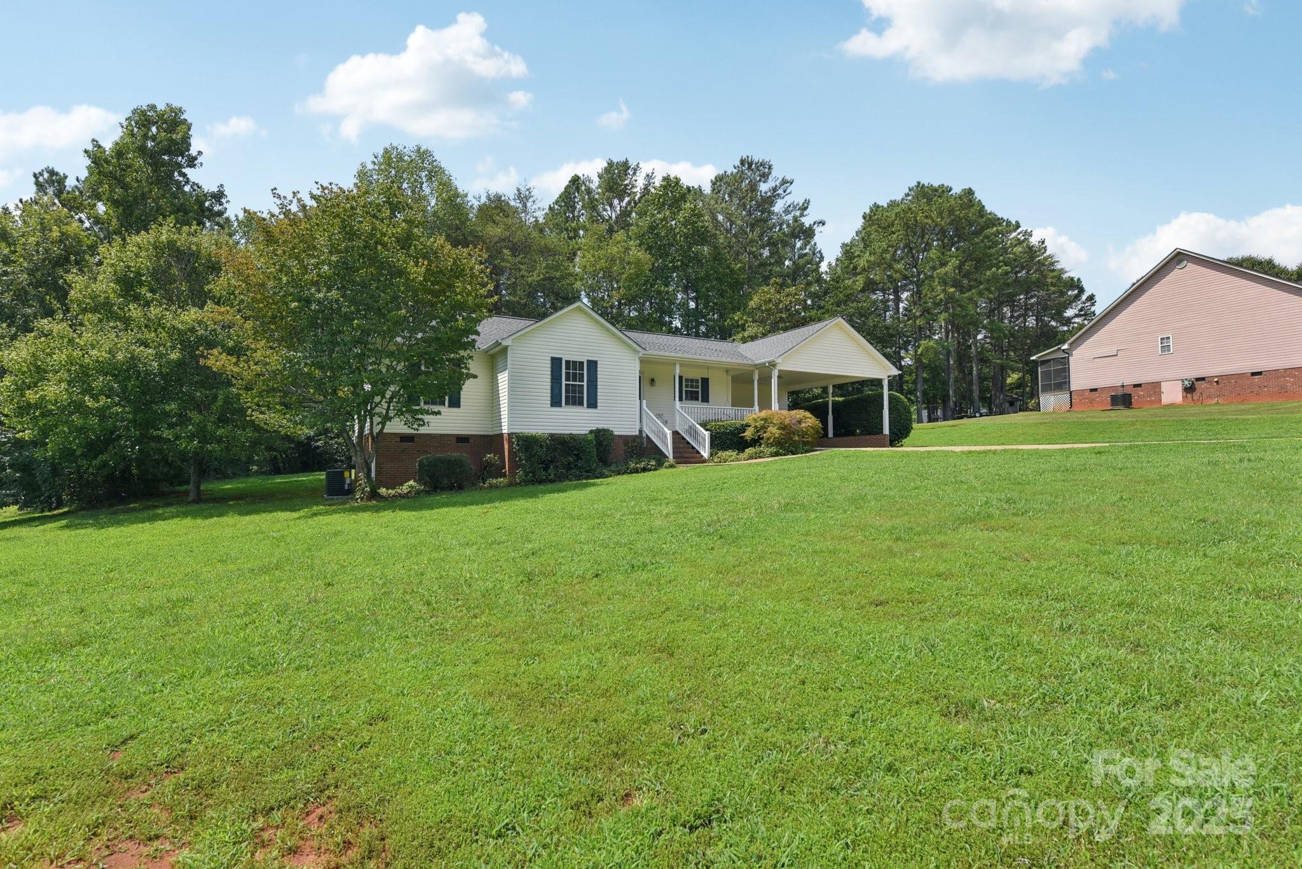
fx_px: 651
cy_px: 434
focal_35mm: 18
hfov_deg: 90.0
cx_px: 651
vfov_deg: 67.4
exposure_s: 1/400
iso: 200
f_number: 9
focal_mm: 18
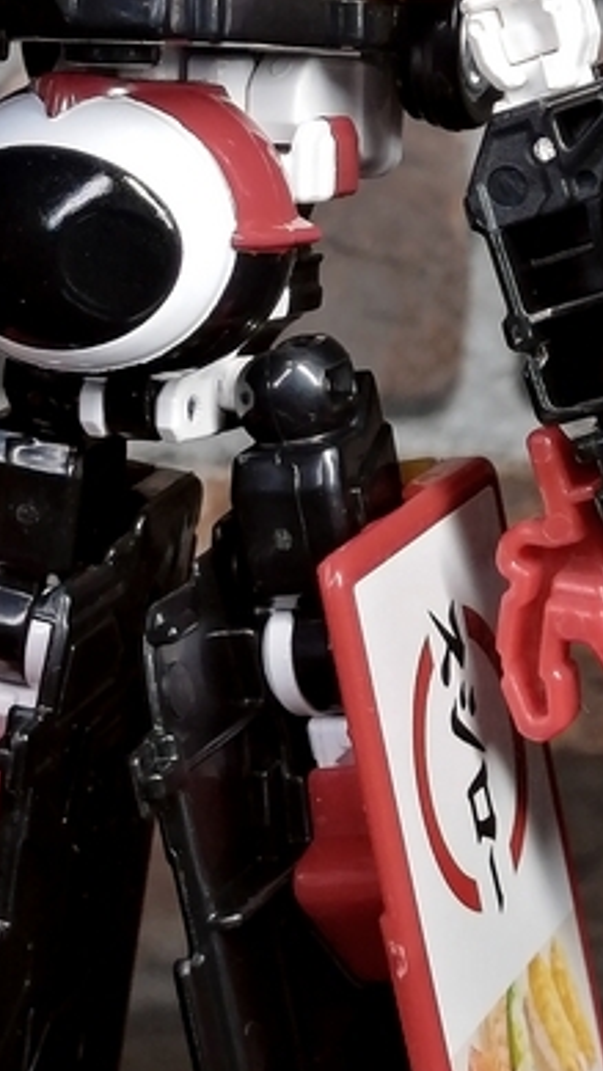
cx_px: 220
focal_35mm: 103
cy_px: 468
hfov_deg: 11.8
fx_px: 2926
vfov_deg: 20.7
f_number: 1.8
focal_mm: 3.62
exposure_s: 1/127
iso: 50
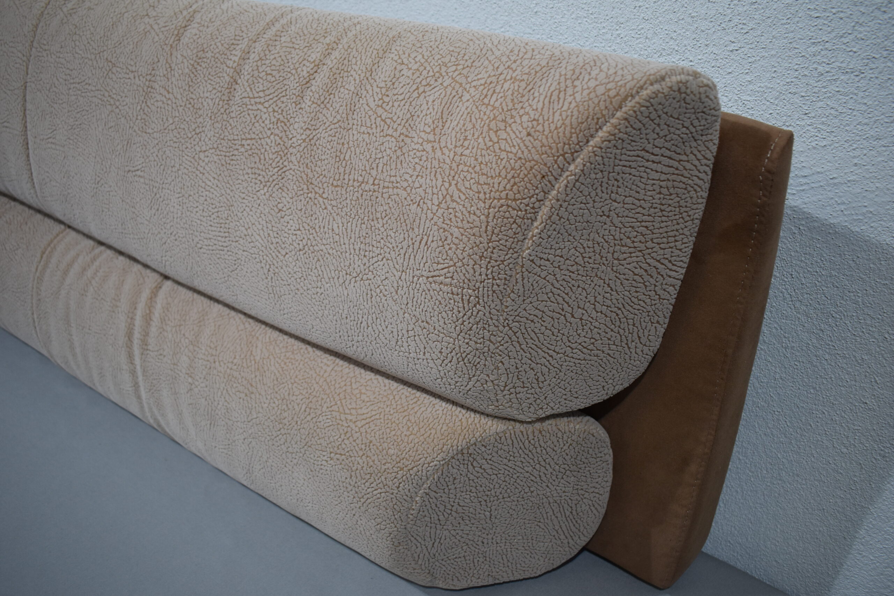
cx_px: 447
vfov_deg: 43.6
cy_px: 298
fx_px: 745
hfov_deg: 61.9
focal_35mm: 30
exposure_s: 1/250
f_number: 3.8
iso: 560
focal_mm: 20
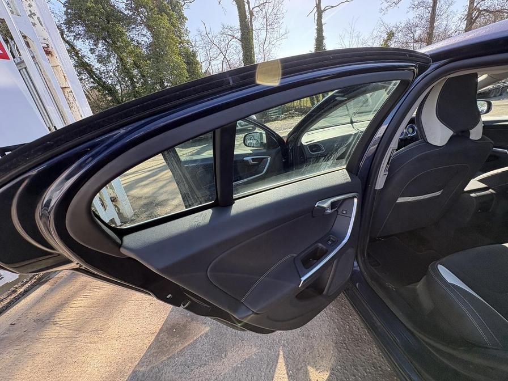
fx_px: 205
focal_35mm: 14
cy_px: 190
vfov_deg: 85.7
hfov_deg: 102.1
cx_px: 254
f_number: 2.2
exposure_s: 1/216
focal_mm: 2.22
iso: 50
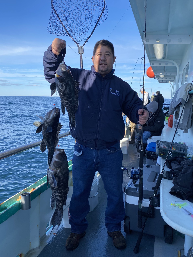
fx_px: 193
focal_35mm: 26
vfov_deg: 67.3
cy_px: 128
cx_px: 96
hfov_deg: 53.1
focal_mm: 4.25
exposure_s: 1/1330
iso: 32
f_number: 1.8
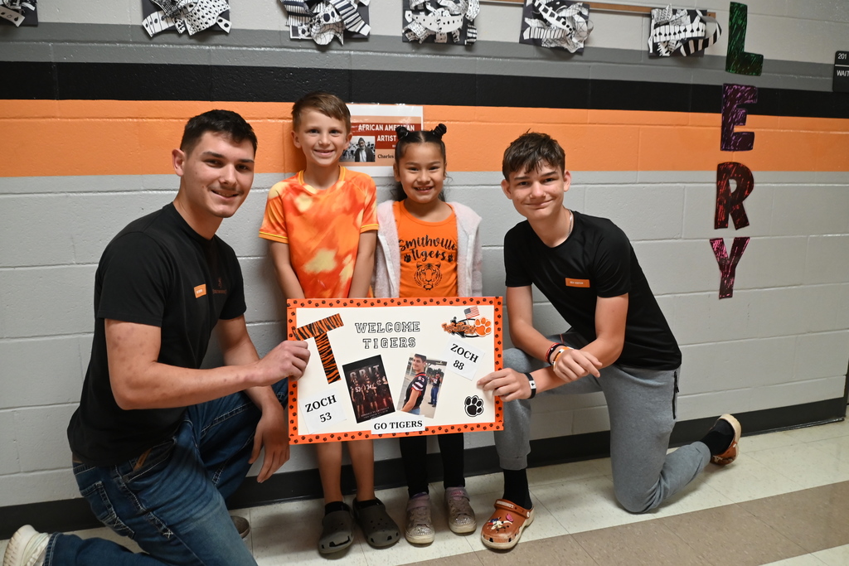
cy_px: 283
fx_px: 637
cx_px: 424
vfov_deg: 47.9
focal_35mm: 27
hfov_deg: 67.4
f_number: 3.5
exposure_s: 1/125
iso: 1600
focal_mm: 18
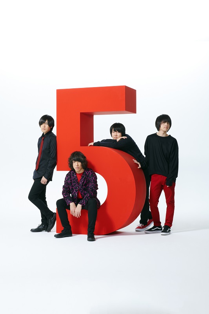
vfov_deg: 34.5
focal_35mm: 58
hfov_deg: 23.4
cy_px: 157
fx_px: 505
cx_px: 104
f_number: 14
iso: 200
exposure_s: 1/200
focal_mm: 58
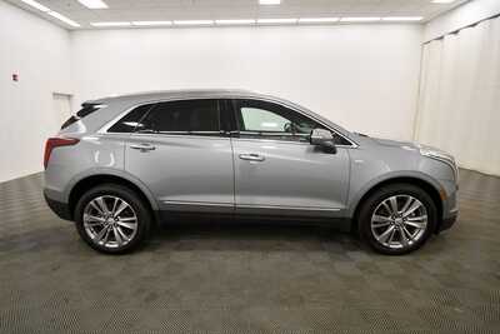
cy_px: 167
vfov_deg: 67.4
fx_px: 250
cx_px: 250
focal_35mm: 18
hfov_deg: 90.0
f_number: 4.8
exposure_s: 1/160
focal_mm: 12
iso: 800
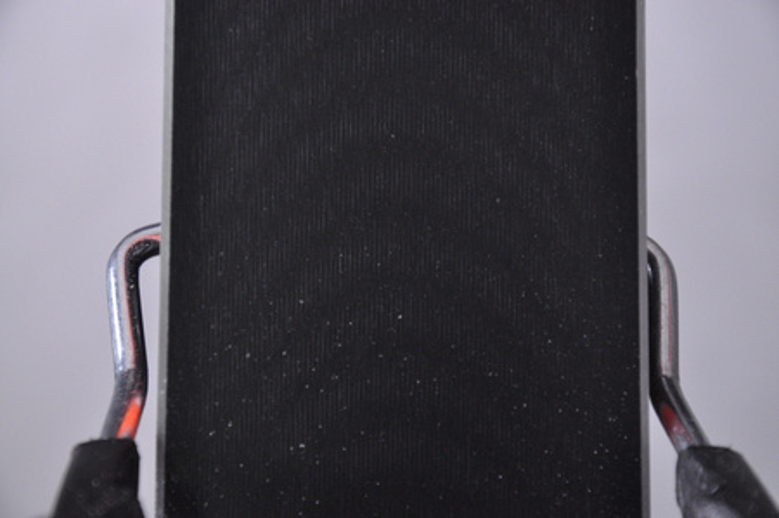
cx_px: 390
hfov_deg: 13.1
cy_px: 259
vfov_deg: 8.7
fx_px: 3404
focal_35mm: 158
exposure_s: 1/125
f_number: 8
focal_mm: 105
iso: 3200
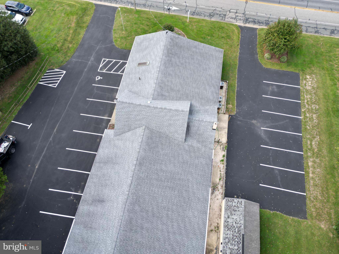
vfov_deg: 56.8
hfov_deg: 71.6
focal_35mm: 24
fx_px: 235
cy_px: 127
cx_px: 170
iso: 100
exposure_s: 1/500
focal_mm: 6.72
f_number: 1.7
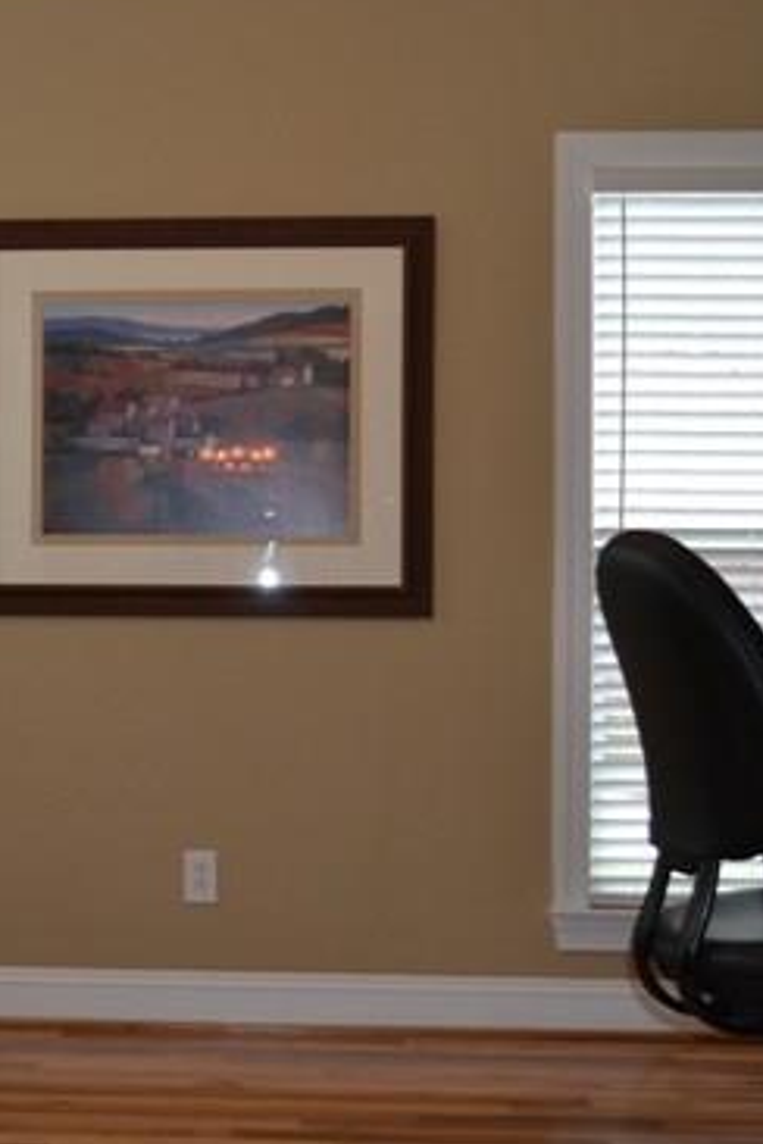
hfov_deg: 21.2
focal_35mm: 63
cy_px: 630
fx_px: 2003
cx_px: 94
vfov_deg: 31.9
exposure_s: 1/60
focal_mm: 24
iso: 560
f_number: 4
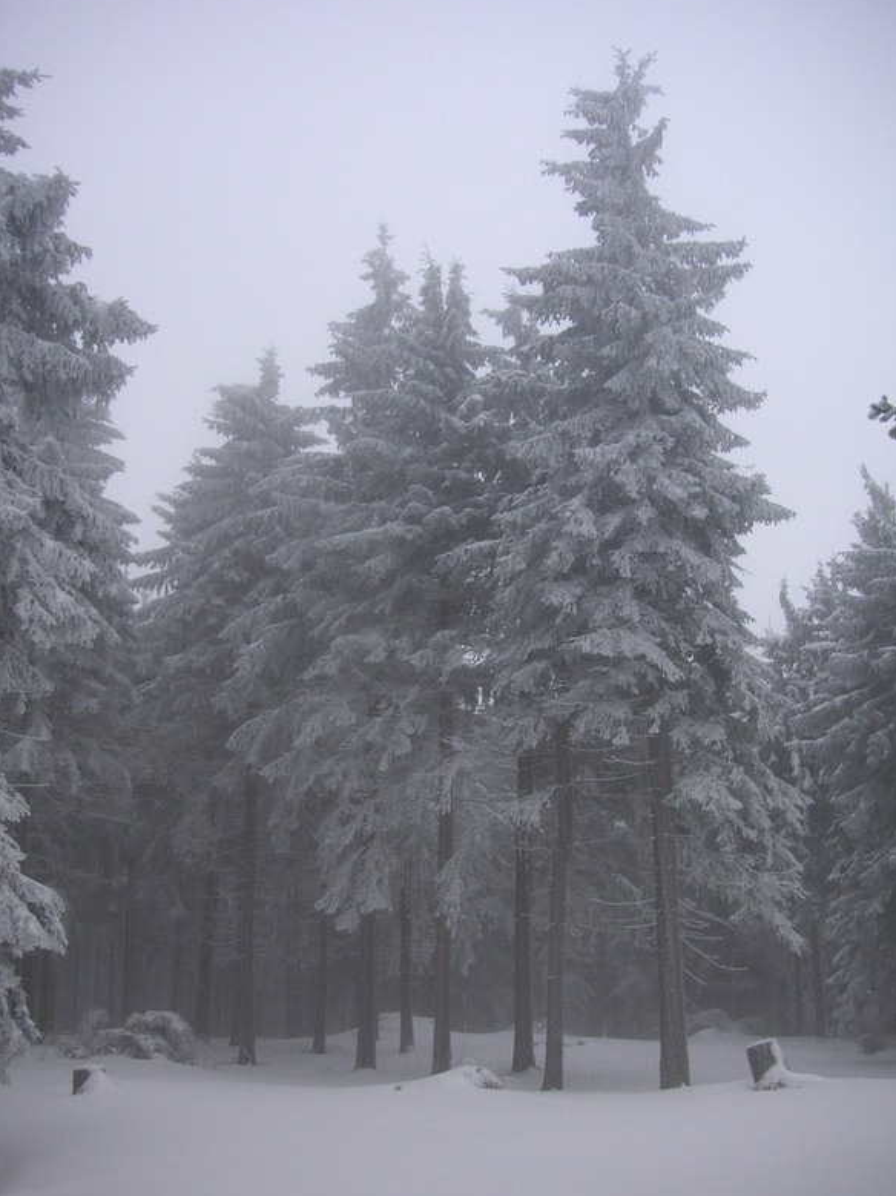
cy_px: 591
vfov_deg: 49.0
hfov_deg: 37.7
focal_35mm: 38
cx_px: 456
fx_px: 1312
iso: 50
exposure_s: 1/250
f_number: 2.8
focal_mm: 6.1
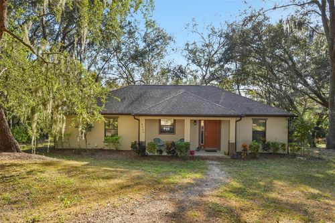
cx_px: 168
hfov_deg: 76.1
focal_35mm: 23
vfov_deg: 55.1
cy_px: 112
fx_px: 214
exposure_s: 1/30
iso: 320
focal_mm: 23
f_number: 18
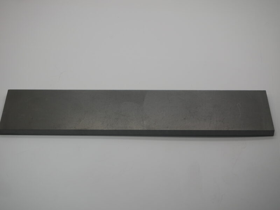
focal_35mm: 60
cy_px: 105
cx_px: 140
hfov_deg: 32.2
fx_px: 486
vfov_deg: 24.4
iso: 200
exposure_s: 1/250
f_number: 4.5
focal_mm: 30
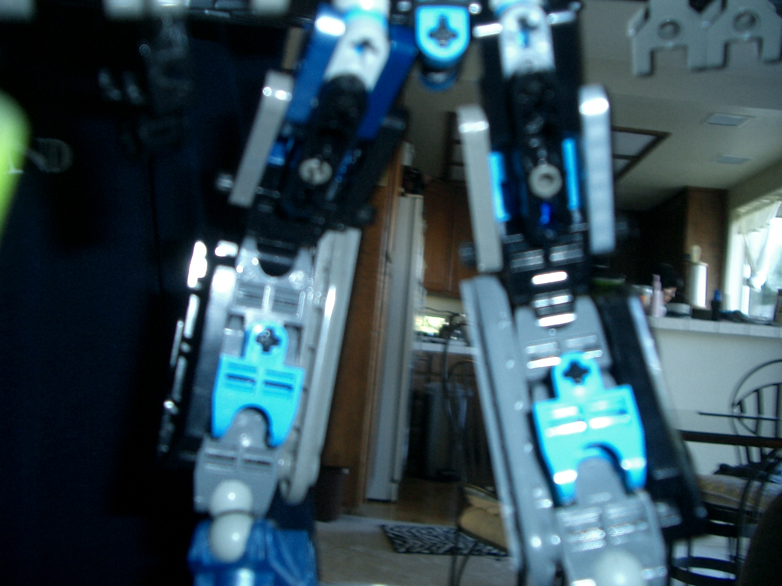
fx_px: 791
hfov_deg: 52.6
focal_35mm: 35
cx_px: 391
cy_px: 293
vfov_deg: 40.7
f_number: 2.6
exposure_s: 1/40
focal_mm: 5.8
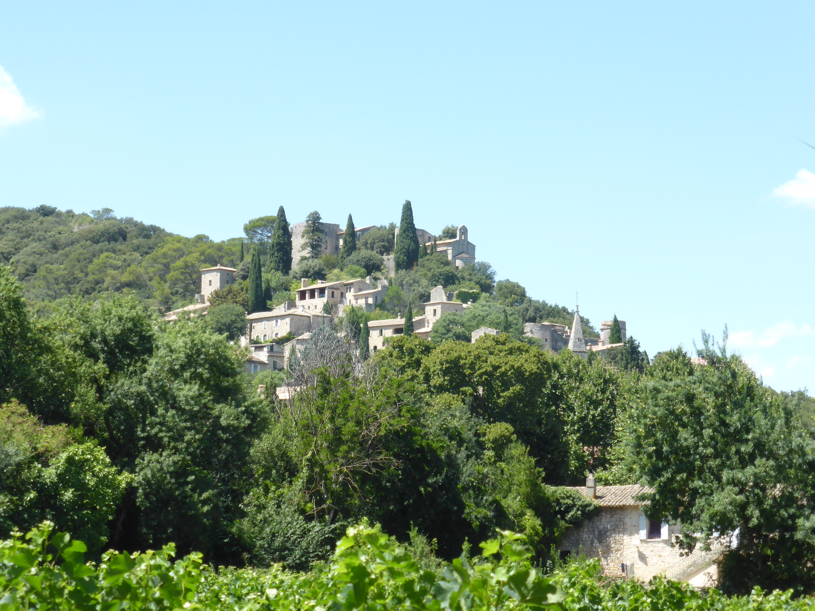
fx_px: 2449
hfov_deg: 18.9
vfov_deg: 14.2
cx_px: 408
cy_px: 306
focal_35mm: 104
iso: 100
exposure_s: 1/200
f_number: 5.3
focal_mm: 17.1
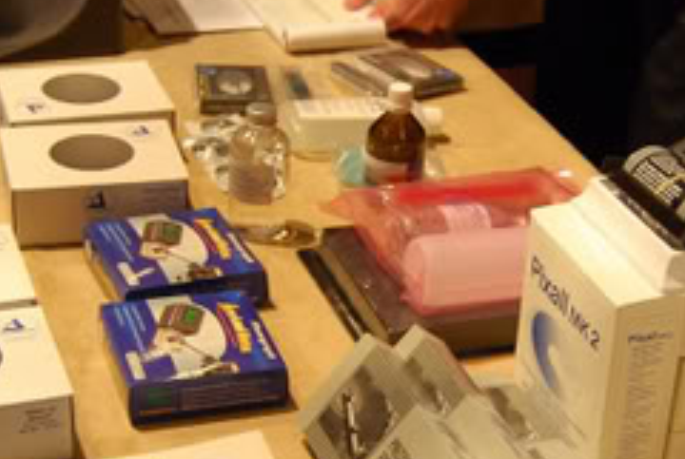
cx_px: 400
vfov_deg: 15.6
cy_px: 292
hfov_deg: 23.1
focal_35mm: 88
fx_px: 1678
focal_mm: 22
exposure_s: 1/30
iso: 640
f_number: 3.8
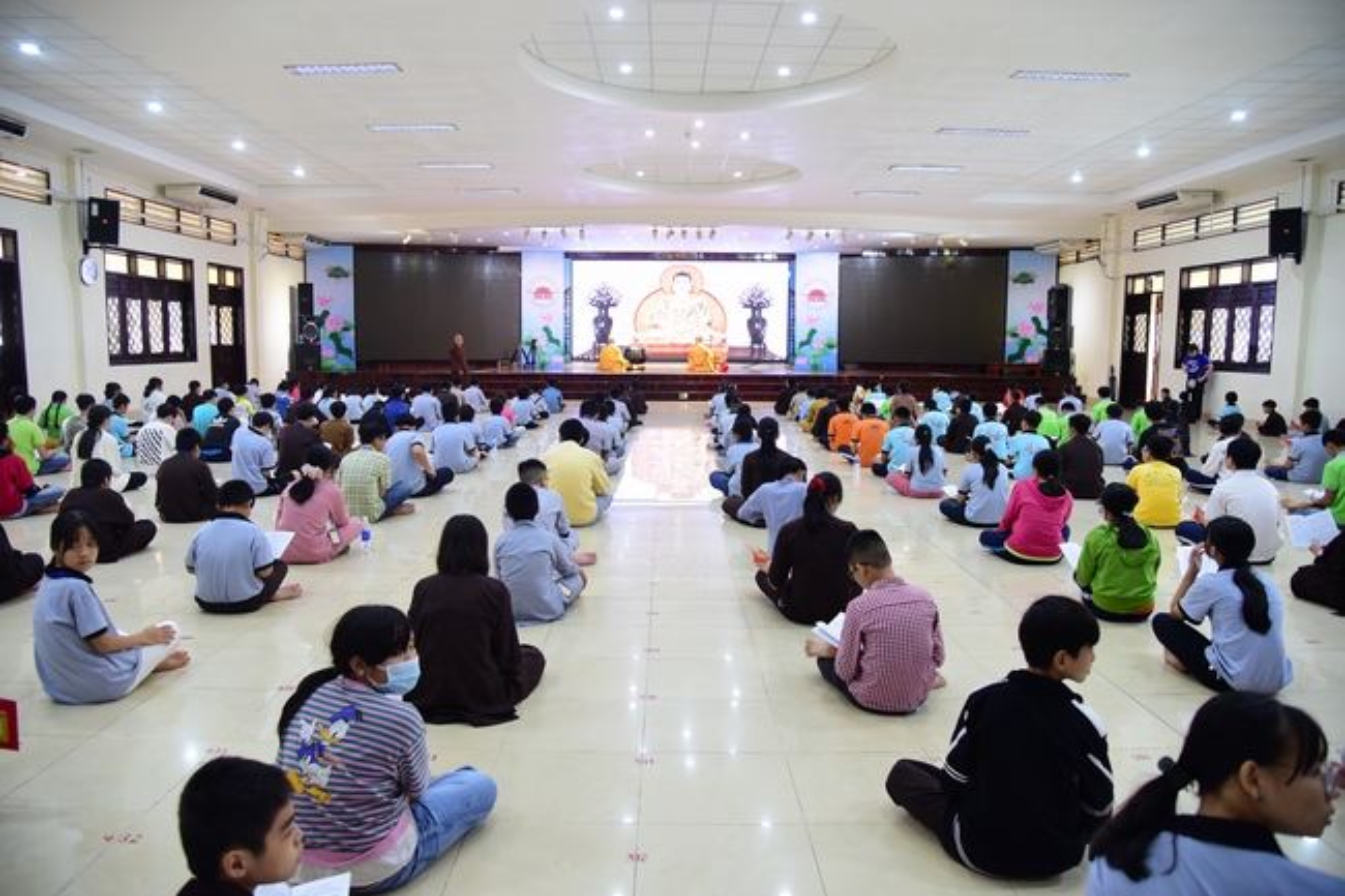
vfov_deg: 53.1
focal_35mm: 24
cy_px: 448
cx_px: 672
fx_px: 896
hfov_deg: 73.8
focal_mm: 24
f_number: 4
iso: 2000
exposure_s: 1/80
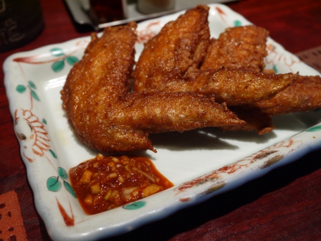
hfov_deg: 49.0
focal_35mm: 38
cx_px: 160
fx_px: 352
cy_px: 120
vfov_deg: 37.7
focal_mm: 19
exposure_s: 1/60
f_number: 4.3
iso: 500
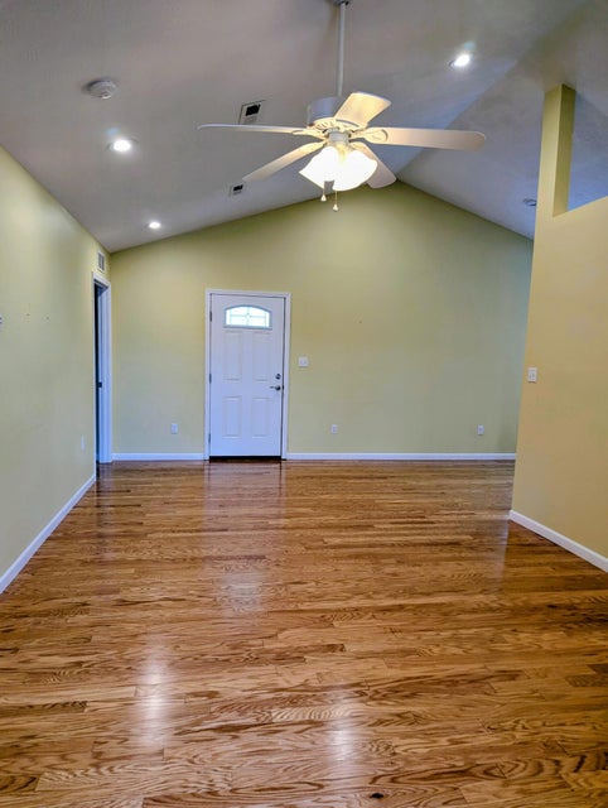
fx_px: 561
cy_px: 404
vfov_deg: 71.5
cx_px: 304
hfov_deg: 56.9
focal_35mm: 24
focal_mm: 6.81
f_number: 1.85
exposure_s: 1/60
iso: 73
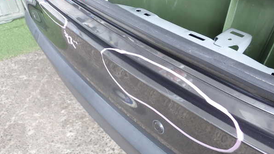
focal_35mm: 33
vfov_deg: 35.5
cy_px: 94
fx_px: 240
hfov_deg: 59.5
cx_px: 138
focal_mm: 5.4
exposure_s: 1/50
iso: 200
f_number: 2.3
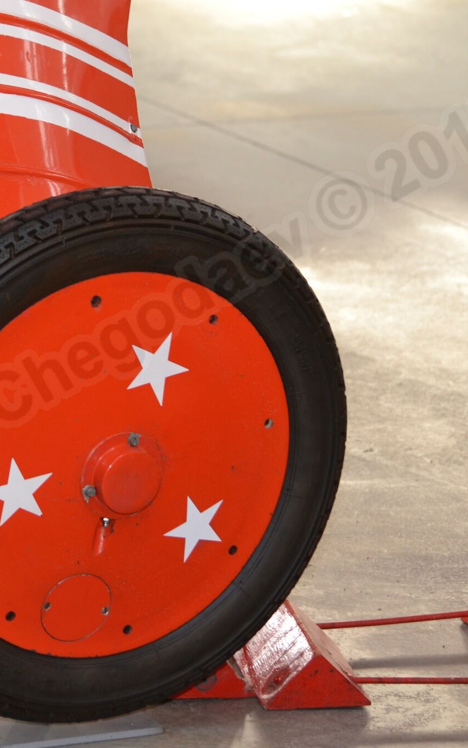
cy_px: 376
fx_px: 3674
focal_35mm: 180
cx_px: 47
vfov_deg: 11.6
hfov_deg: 7.3
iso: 400
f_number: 4.5
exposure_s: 1/60
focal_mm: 78
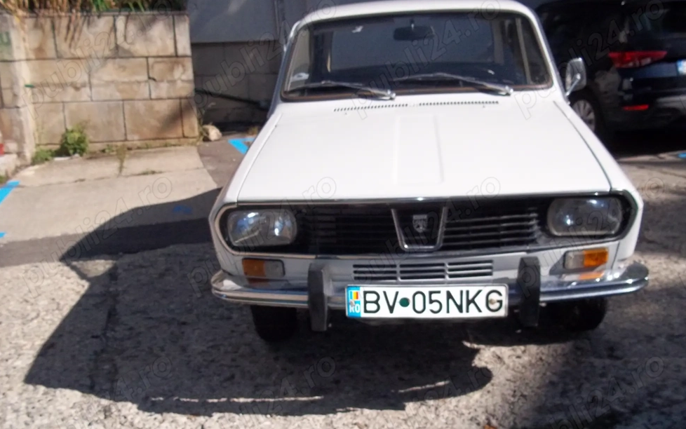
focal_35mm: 39
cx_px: 342
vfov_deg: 32.7
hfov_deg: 50.4
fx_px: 729
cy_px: 245
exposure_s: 1/640
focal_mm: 6.5
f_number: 8
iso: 200
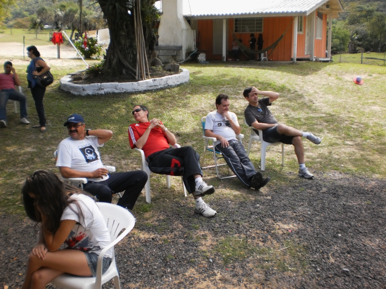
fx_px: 401
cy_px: 144
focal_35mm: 36
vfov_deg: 39.7
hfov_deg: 51.4
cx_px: 193
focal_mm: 6.3
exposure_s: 1/320
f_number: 3.1
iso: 100
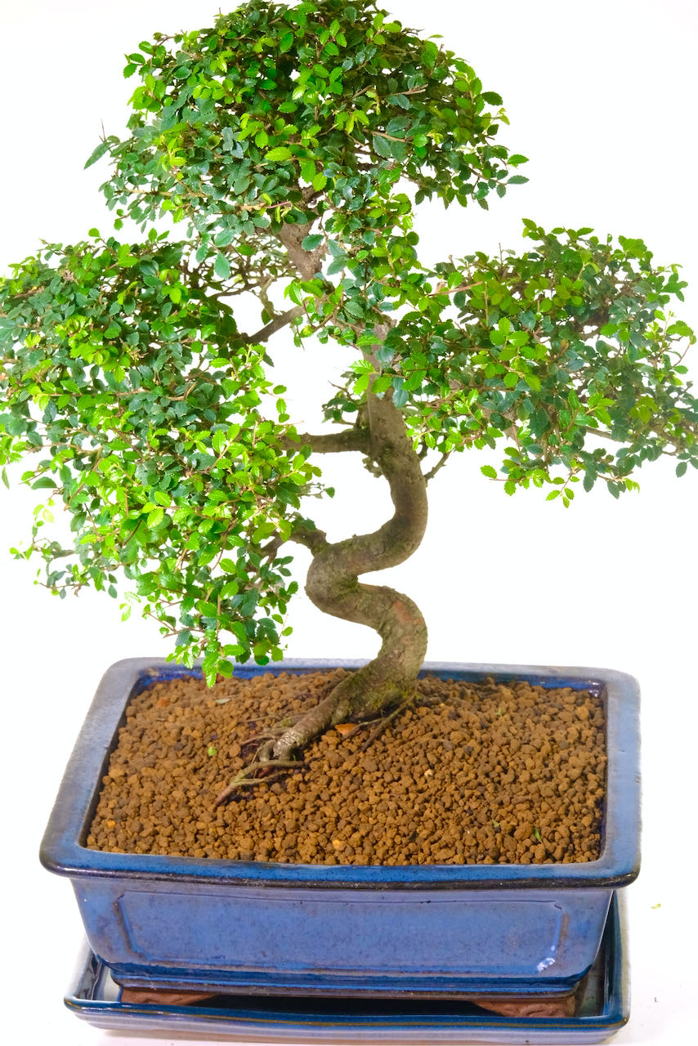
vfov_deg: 23.4
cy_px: 523
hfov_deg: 15.7
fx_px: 2529
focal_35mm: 87
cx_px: 349
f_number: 13
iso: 2000
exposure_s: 1/13
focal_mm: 57.8
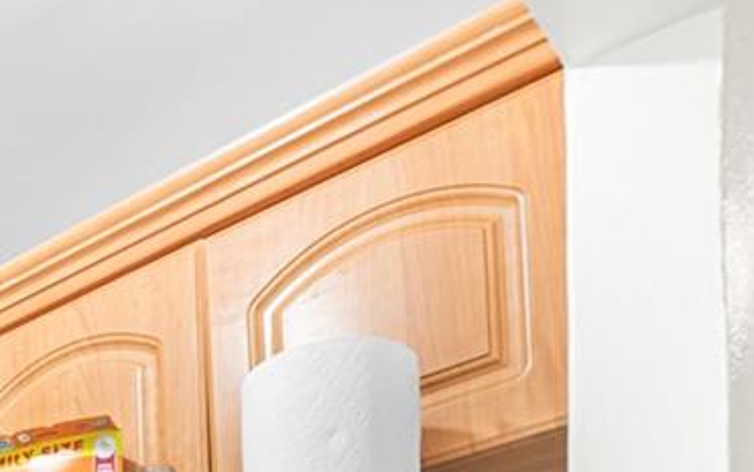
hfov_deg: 25.7
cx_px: -276
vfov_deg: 14.8
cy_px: 1038
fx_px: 1356
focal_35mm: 66
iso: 200
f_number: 6.3
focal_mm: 15
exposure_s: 1/8
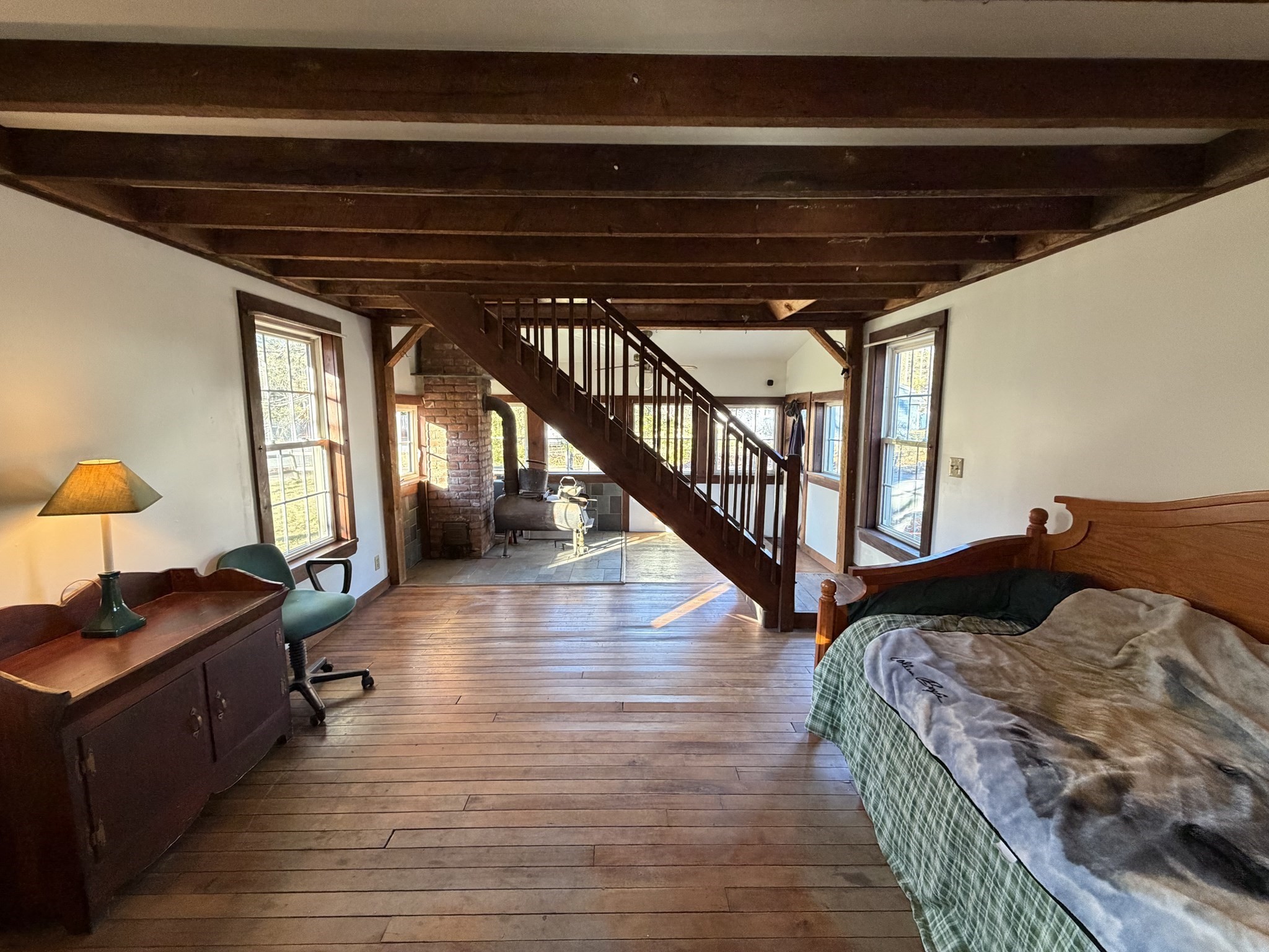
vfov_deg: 85.7
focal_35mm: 14
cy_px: 476
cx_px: 634
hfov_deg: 102.1
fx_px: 513
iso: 320
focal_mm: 2.22
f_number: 2.2
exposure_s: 1/60
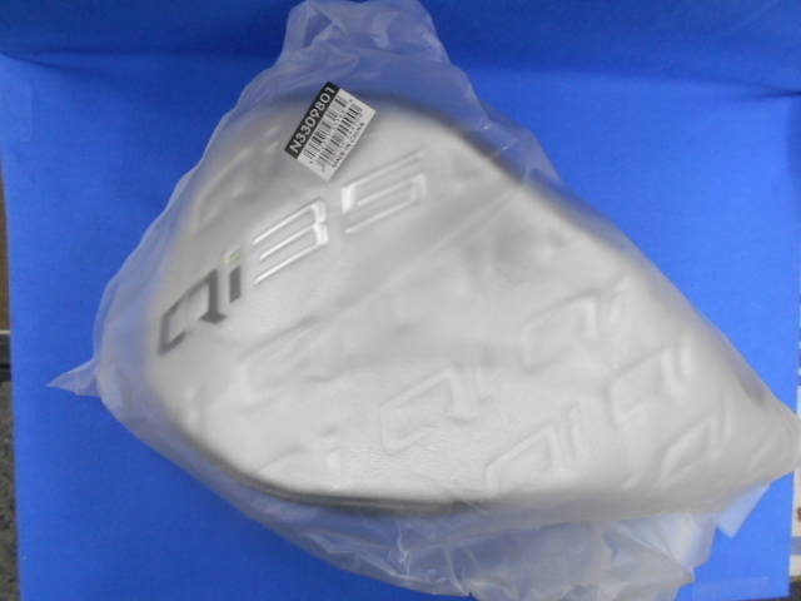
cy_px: 300
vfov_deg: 53.1
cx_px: 400
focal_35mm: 26
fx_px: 602
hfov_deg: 67.3
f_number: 3.2
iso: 220
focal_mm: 4.6
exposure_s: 1/30
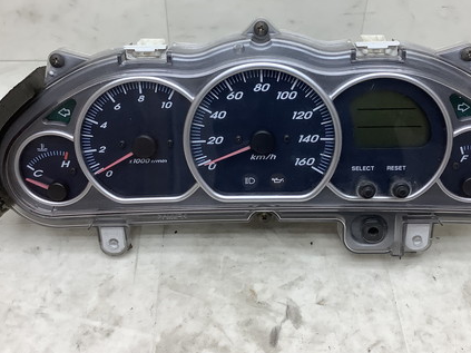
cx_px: 261
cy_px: 139
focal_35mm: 44
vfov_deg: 32.7
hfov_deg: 42.9
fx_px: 599
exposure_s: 1/120
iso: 100
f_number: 2.4
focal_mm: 3.3
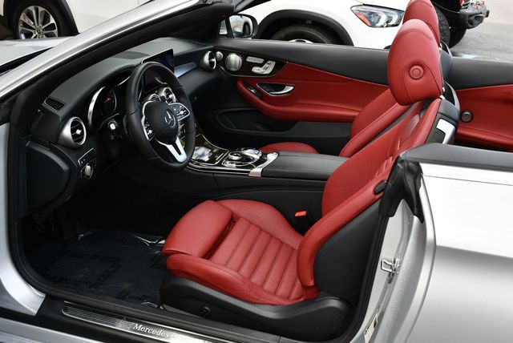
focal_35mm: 40
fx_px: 571
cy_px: 172
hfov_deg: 48.4
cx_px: 256
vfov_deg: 33.5
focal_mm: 20
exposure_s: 1/250
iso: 200
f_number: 6.3
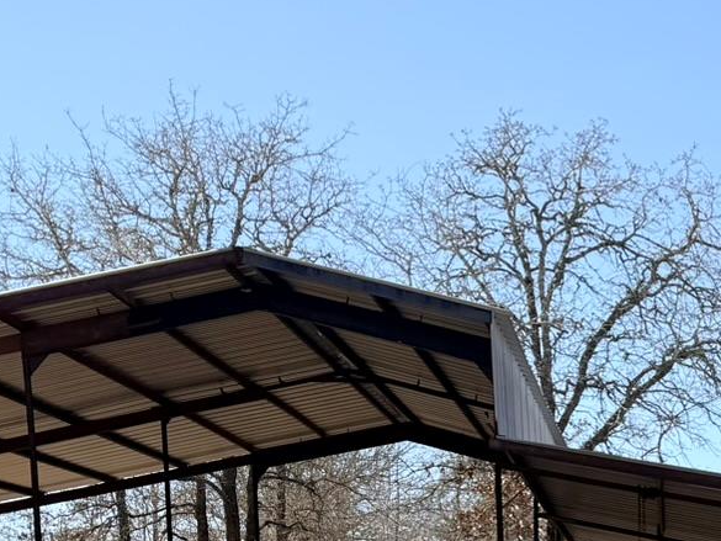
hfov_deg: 21.6
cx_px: 859
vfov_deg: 15.6
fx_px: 1750
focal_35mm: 84
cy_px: 898
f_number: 1.78
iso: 80
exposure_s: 1/3021
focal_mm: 6.76
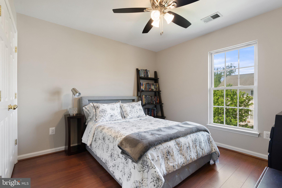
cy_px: 94
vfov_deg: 73.8
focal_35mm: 16
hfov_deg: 96.7
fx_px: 125
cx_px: 141
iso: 640
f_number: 9
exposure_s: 1/1.67
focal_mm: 16
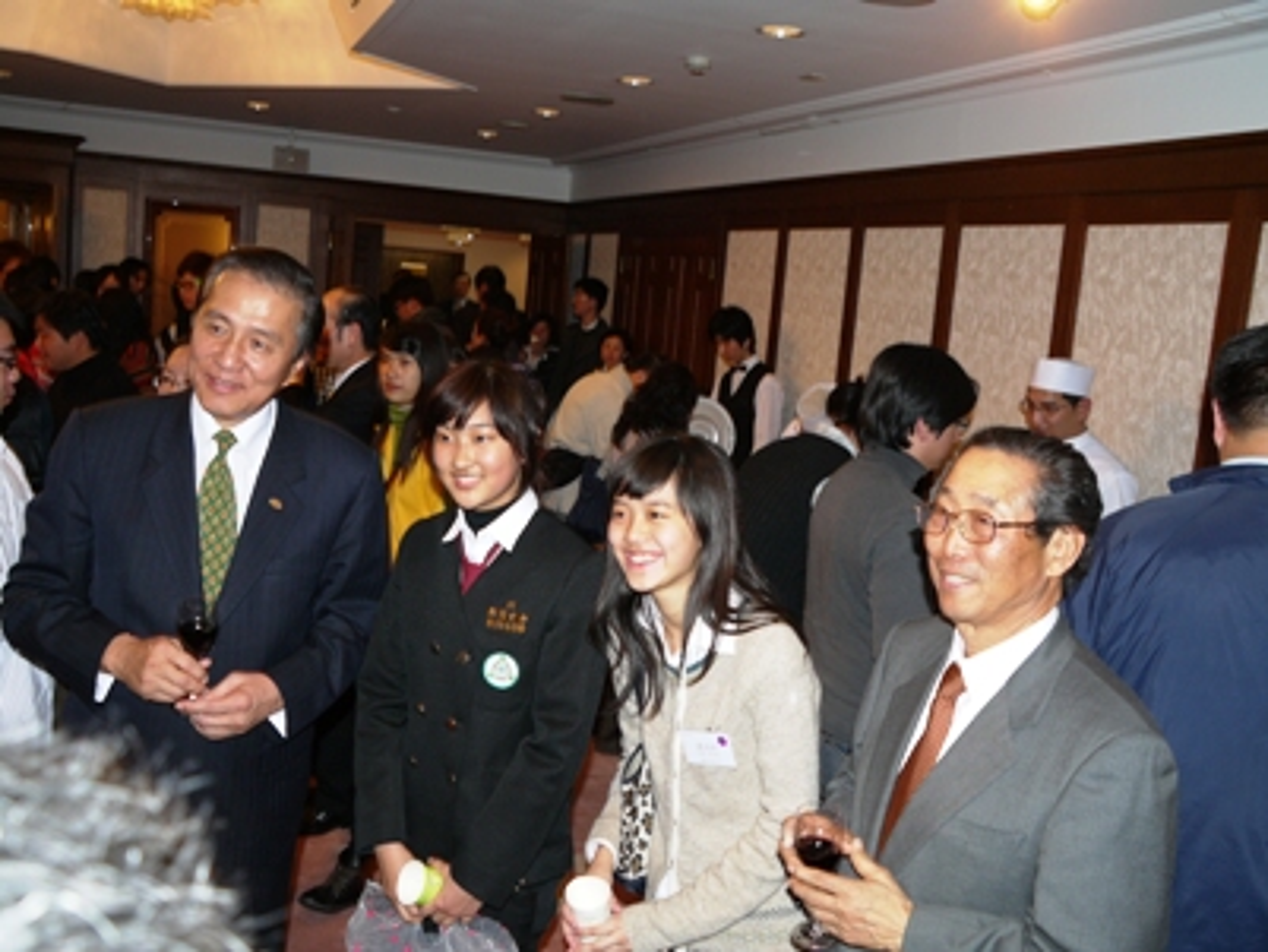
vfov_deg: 39.7
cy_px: 476
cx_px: 634
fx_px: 1319
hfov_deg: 51.3
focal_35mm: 36
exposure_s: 1/30
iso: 160
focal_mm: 18
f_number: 4.1
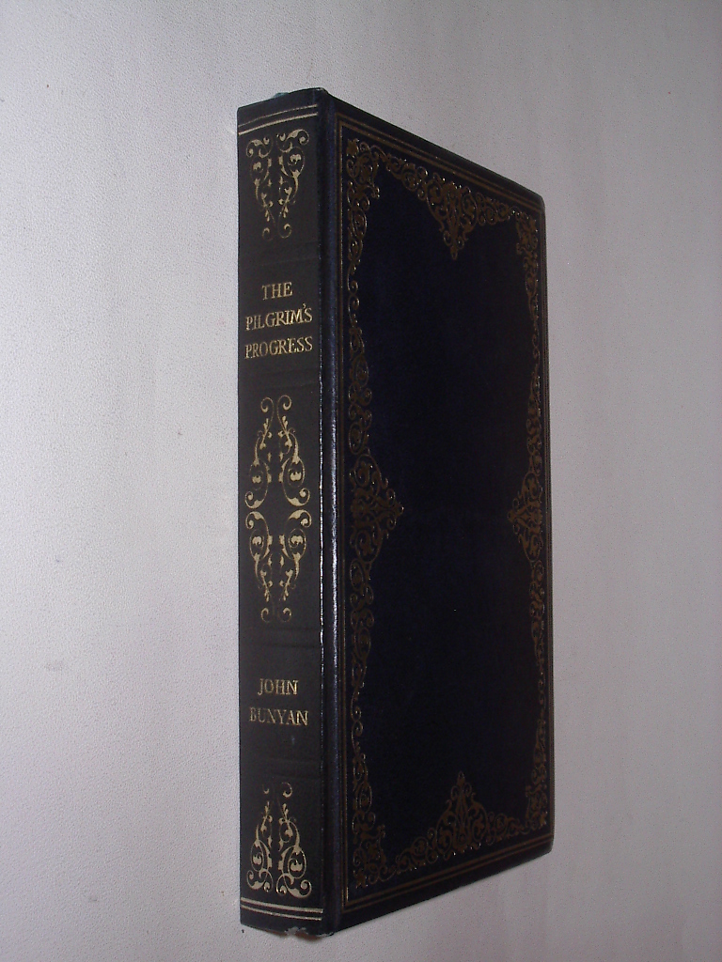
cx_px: 361
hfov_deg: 28.0
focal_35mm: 52
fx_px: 1446
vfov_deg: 36.8
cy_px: 481
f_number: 5.5
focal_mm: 7.8
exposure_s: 1/60
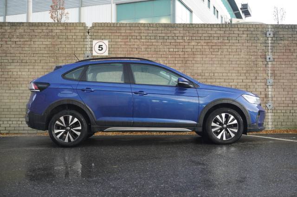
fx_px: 371
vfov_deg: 29.8
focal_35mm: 45
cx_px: 148
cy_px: 98
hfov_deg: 43.6
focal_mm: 30
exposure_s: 1/160
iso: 2500
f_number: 5
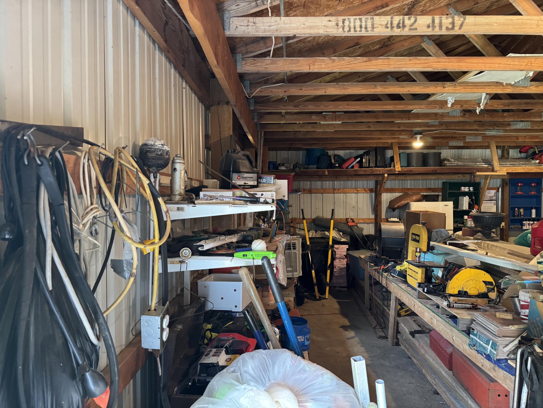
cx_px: 272
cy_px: 204
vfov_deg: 56.8
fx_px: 376
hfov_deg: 71.6
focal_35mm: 24
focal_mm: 6.76
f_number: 1.78
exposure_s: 1/60
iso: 640
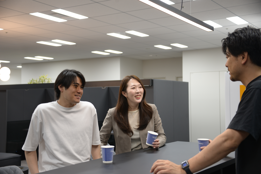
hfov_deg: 39.6
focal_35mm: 50
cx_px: 130
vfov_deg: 27.0
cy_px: 87
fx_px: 363
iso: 400
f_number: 4.5
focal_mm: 50
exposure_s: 1/50
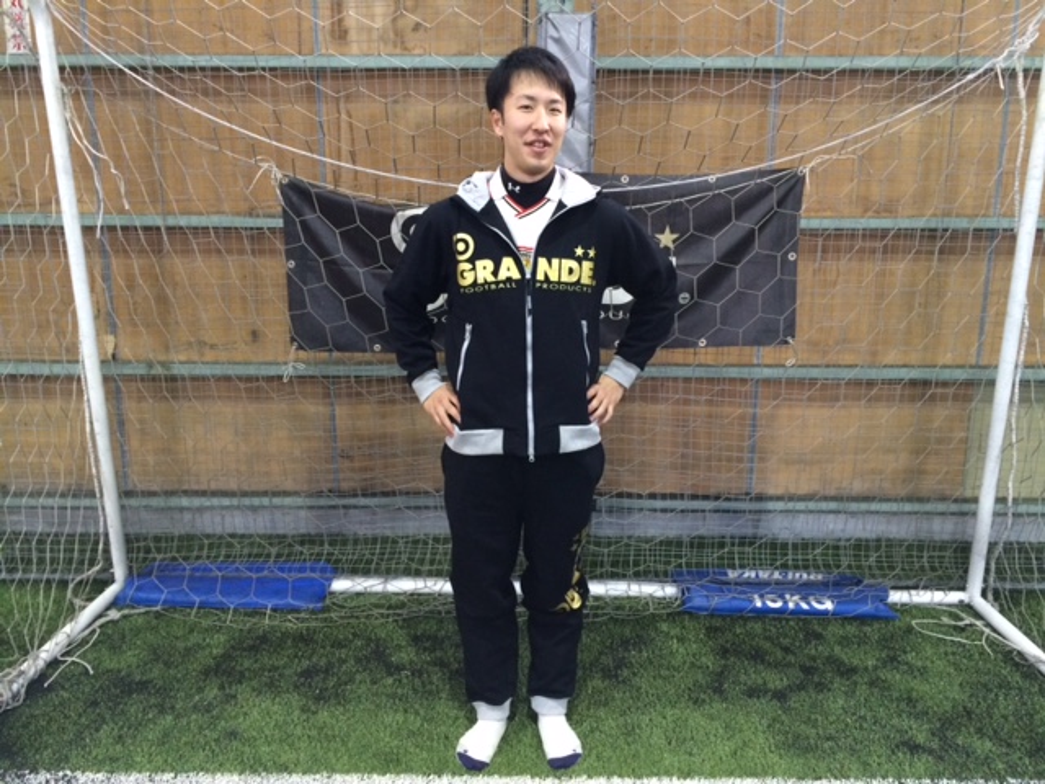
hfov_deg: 61.7
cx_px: 522
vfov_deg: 48.2
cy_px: 392
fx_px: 875
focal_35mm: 29
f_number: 2.2
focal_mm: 4.15
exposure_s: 1/33
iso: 320
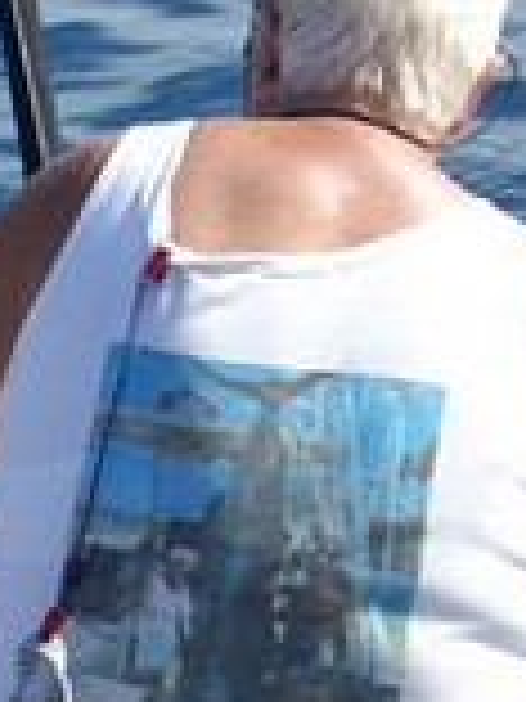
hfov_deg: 9.8
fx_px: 3019
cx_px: -85
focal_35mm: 149
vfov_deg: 13.2
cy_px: 194
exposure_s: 1/239
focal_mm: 6.2
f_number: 5.6
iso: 64
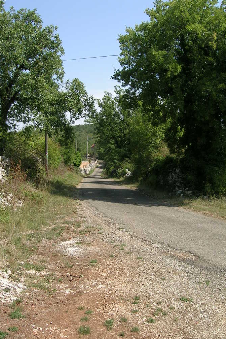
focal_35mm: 37
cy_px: 169
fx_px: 348
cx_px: 114
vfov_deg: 51.9
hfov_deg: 36.0
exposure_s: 1/319
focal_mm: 5.4
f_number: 4.8
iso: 50
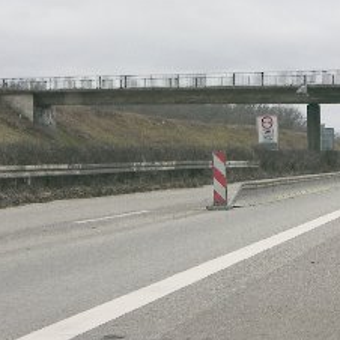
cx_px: 339
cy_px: 72
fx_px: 1789
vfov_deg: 10.8
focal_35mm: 161
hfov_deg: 10.8
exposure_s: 1/98.1
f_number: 4.7
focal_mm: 17.8
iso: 50
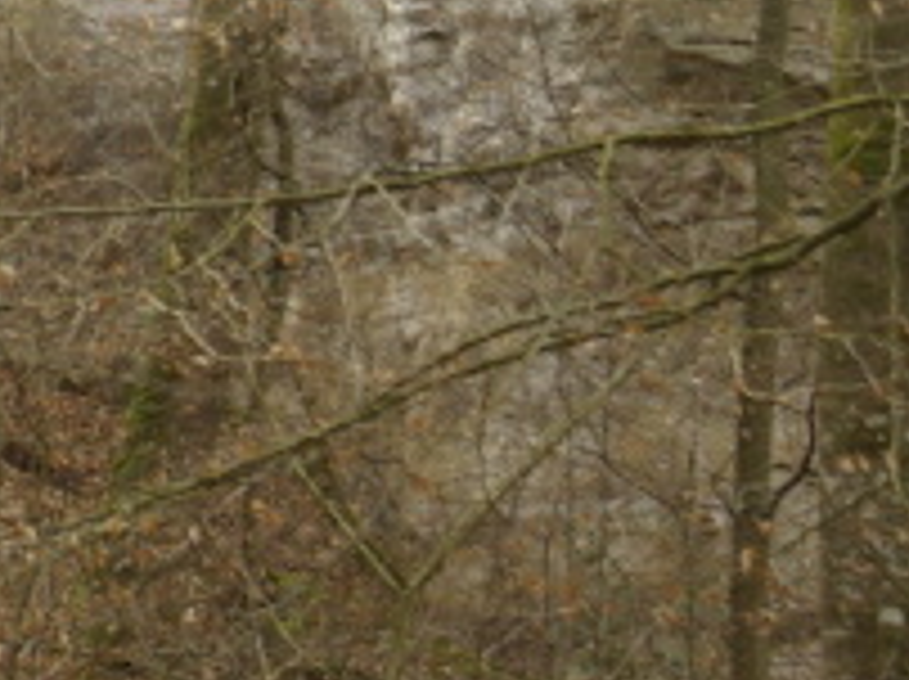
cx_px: -194
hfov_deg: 4.9
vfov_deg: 3.7
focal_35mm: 403
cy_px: -394
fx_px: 10582
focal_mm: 55
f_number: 6.7
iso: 400
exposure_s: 1/180
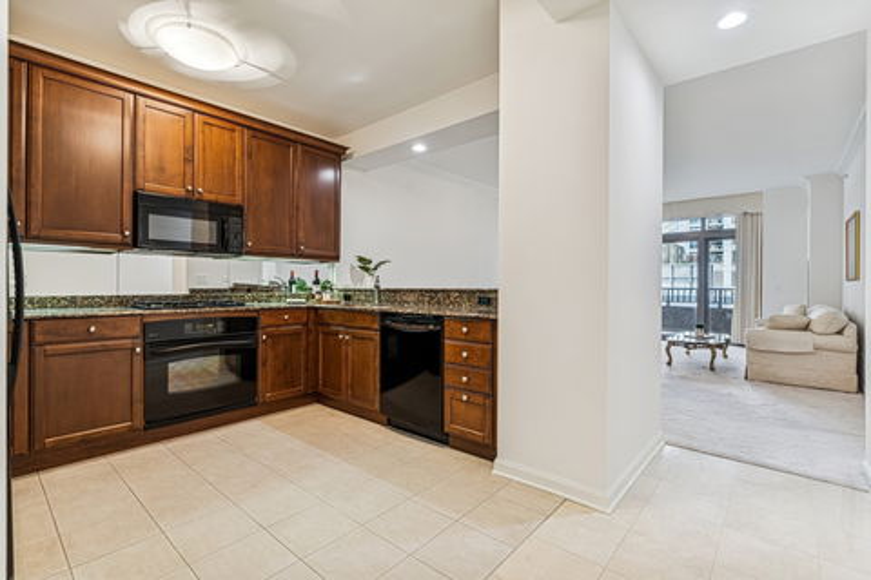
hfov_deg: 96.7
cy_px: 290
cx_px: 436
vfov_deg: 73.7
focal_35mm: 16
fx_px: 387
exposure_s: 1/25
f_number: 8
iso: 320
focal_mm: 16
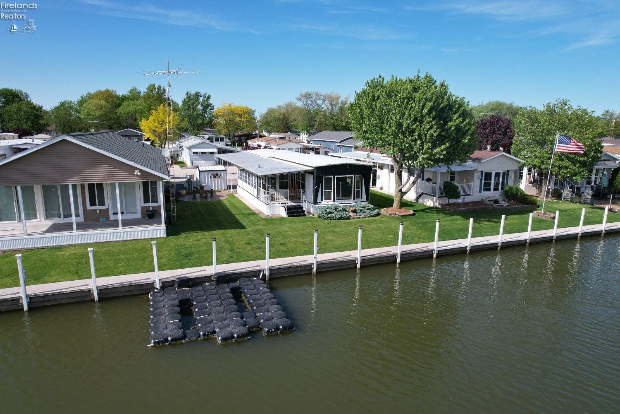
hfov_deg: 78.6
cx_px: 310
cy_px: 207
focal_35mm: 22
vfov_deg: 57.2
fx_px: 379
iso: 120
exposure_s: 1/1600
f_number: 2.8
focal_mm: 8.38
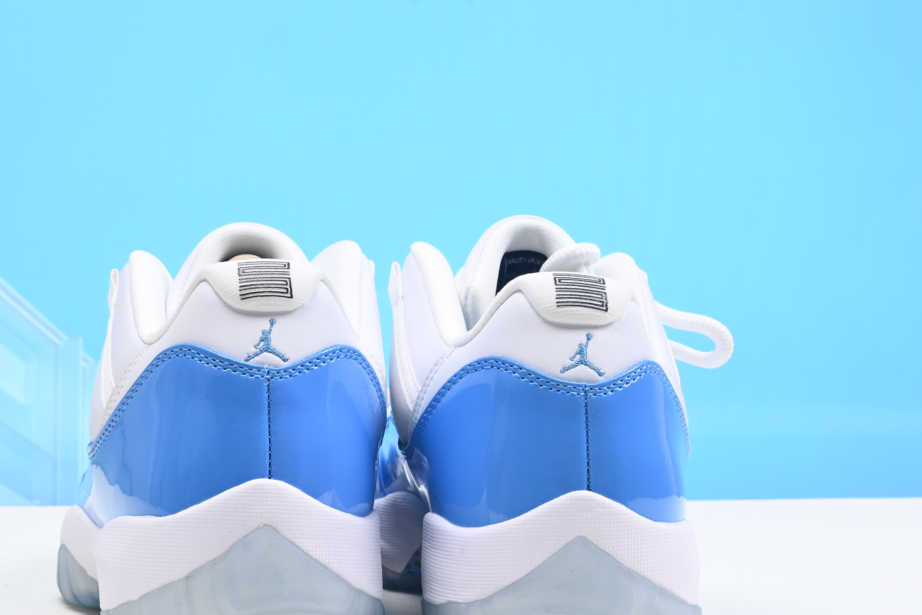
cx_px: 351
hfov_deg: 27.6
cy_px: 270
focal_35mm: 73
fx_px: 1870
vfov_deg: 18.7
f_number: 16
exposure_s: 1/2
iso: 100
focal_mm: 39
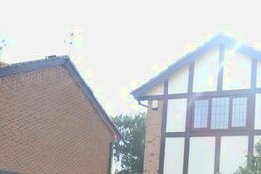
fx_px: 341
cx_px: 218
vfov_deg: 26.6
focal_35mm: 47
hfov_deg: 39.8
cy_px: 187
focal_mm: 12
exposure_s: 1/125
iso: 100
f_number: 5.6
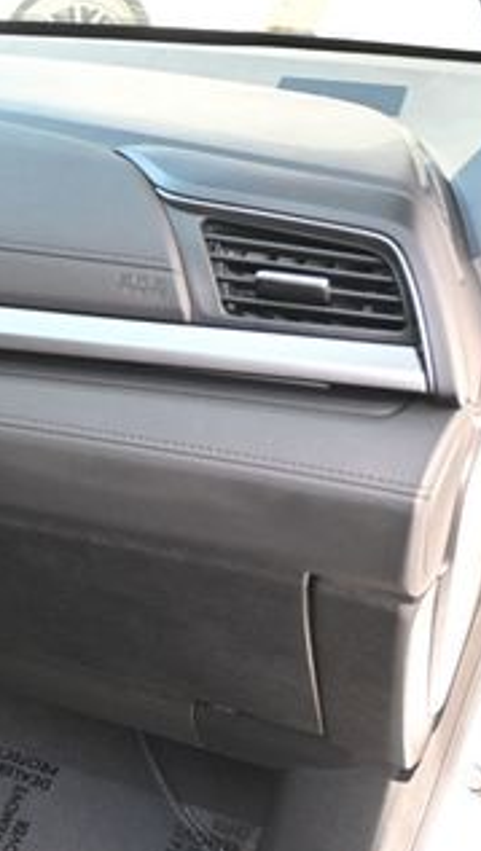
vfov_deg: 35.3
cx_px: -306
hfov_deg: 17.7
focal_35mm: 59
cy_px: 561
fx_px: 1324
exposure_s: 1/125
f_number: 3.8
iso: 560
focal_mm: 18.5
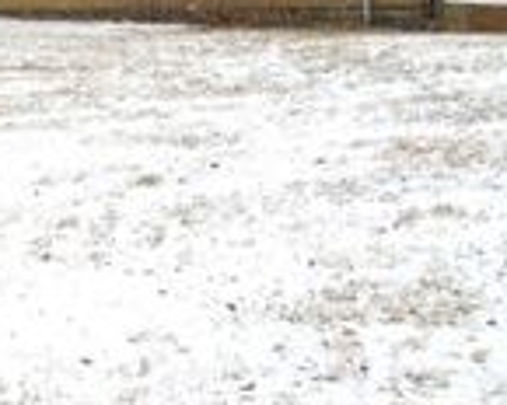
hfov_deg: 15.0
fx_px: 1741
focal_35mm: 116
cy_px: -161
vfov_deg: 12.7
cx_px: -318
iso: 100
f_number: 9
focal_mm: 24
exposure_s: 1/320
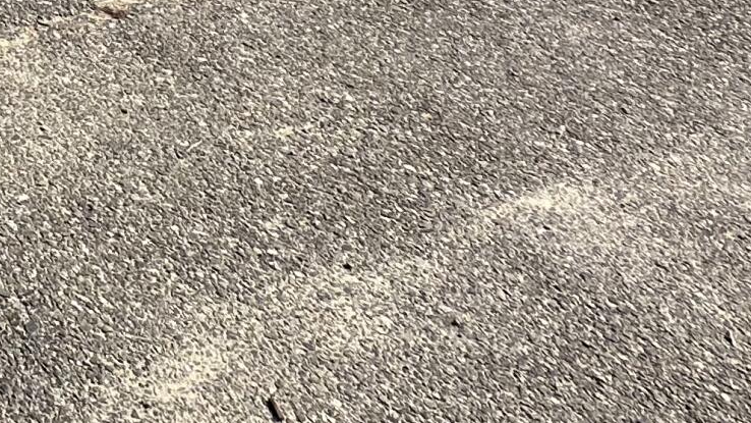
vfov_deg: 13.4
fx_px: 1235
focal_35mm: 62
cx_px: -468
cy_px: -636
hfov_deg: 23.9
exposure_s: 1/1114
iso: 40
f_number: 2.2
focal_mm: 2.22
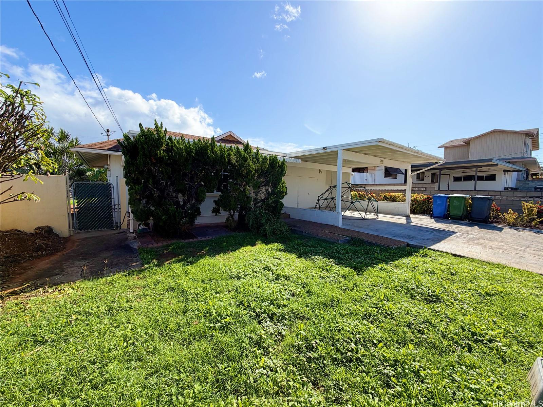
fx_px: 220
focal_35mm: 14
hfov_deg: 102.1
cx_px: 272
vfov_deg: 85.7
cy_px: 204
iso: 20
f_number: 2.2
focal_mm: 2.22
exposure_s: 1/928
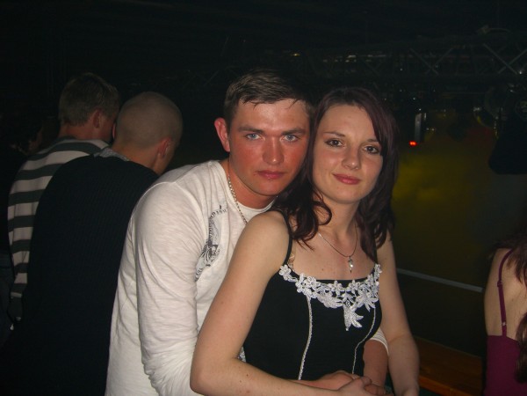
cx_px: 264
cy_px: 198
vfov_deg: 37.7
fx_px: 579
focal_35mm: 38
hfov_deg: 49.0
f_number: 2.8
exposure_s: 1/60
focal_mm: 7.9
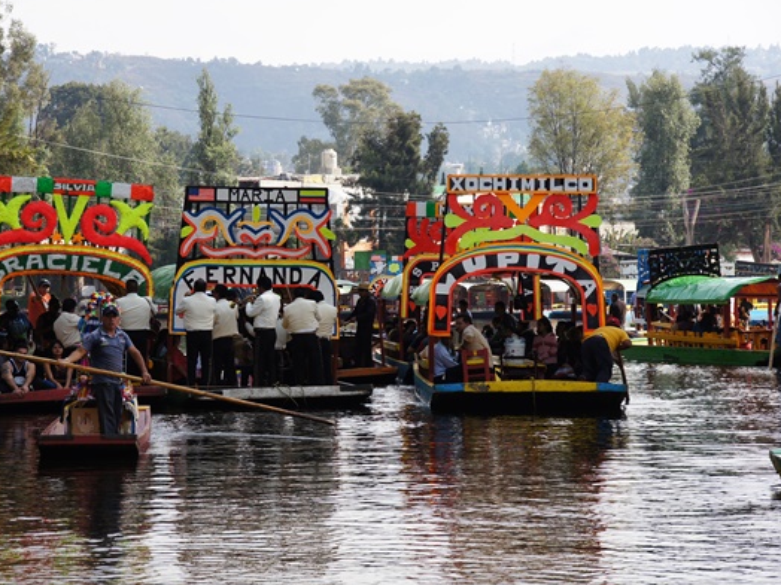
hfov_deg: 15.9
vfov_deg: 12.0
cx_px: 352
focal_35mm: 124
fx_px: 2787
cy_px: 292
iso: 100
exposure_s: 1/125
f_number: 8
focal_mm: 75
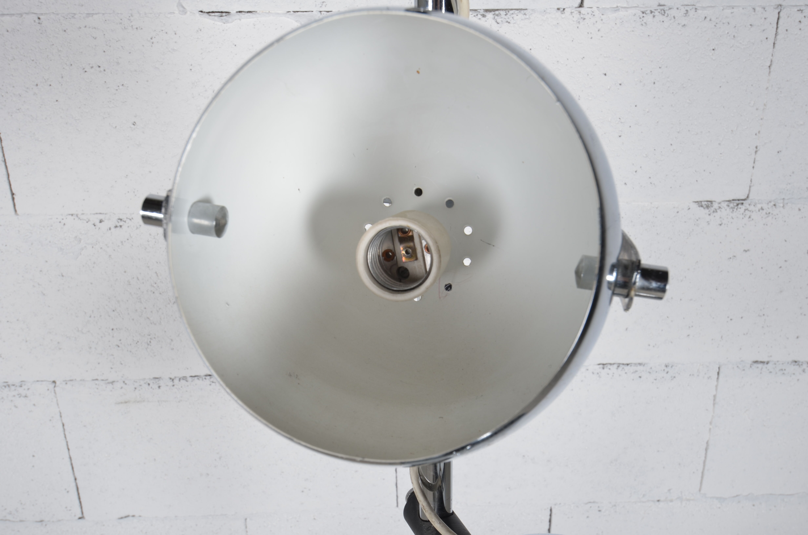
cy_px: 268
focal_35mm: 30
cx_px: 404
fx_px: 672
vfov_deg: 43.4
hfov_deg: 62.0
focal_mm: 20
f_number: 11
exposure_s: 1/125
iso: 100
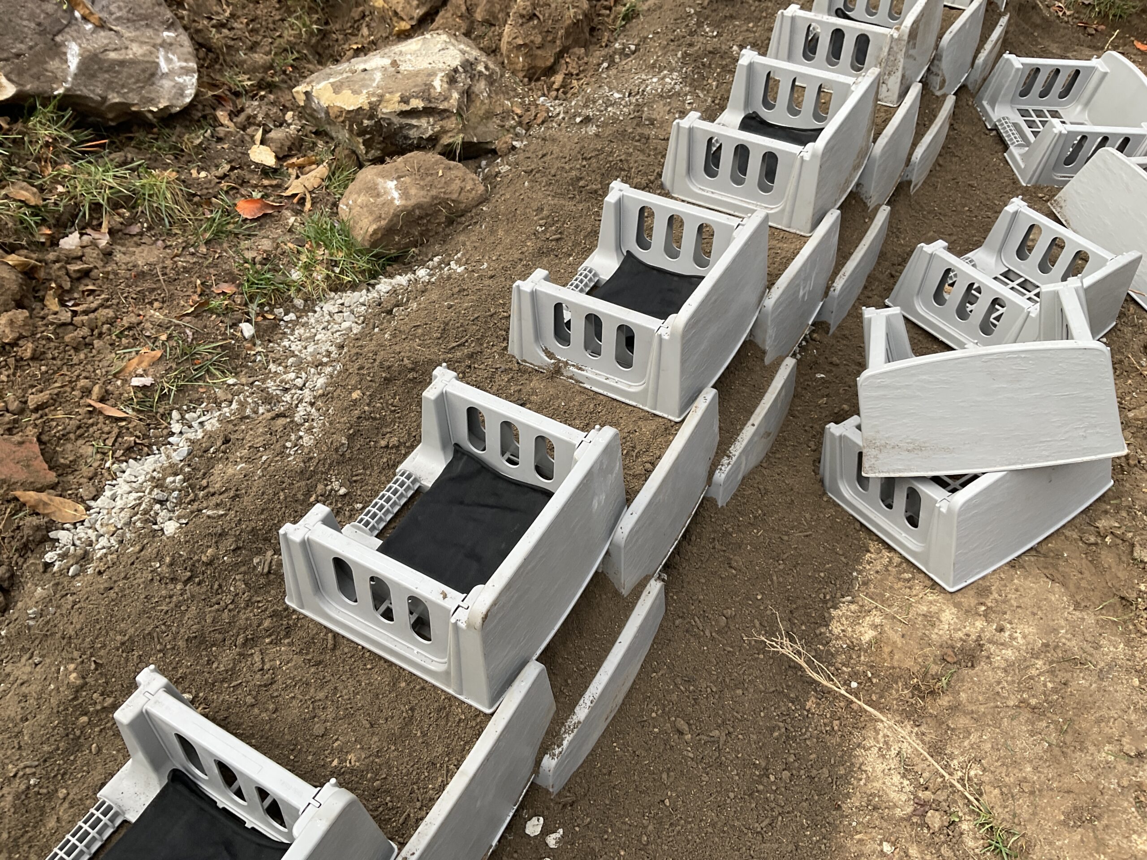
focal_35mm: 29
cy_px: 430
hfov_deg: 61.7
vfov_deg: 48.2
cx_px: 574
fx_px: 961
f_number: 1.8
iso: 25
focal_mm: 3
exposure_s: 1/122
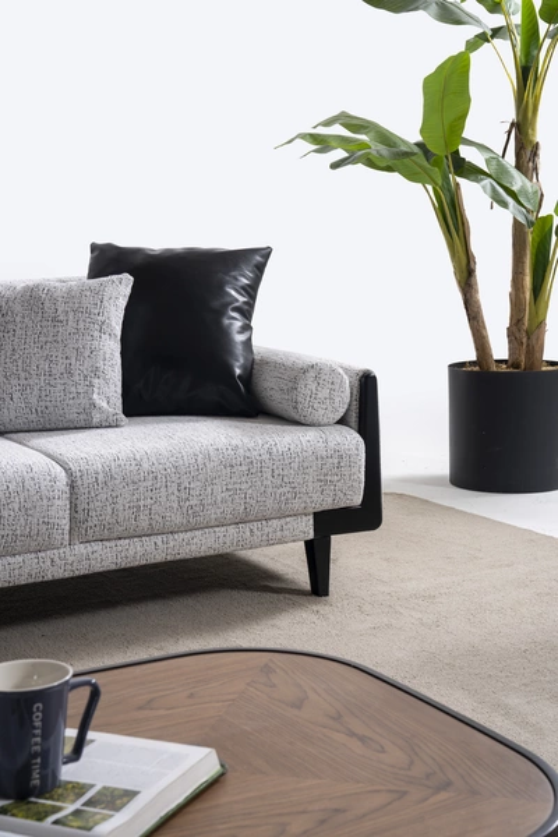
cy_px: 418
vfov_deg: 31.9
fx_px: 1465
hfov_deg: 21.6
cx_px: 279
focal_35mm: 63
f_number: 13
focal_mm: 63
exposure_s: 1/100
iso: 100
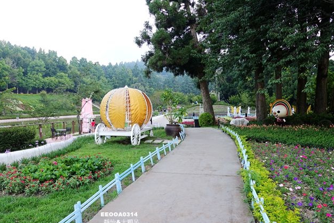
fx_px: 232
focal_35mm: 25
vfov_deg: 51.3
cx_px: 161
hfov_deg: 71.5
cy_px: 114
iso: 125
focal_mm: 8.8
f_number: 4
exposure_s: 1/125
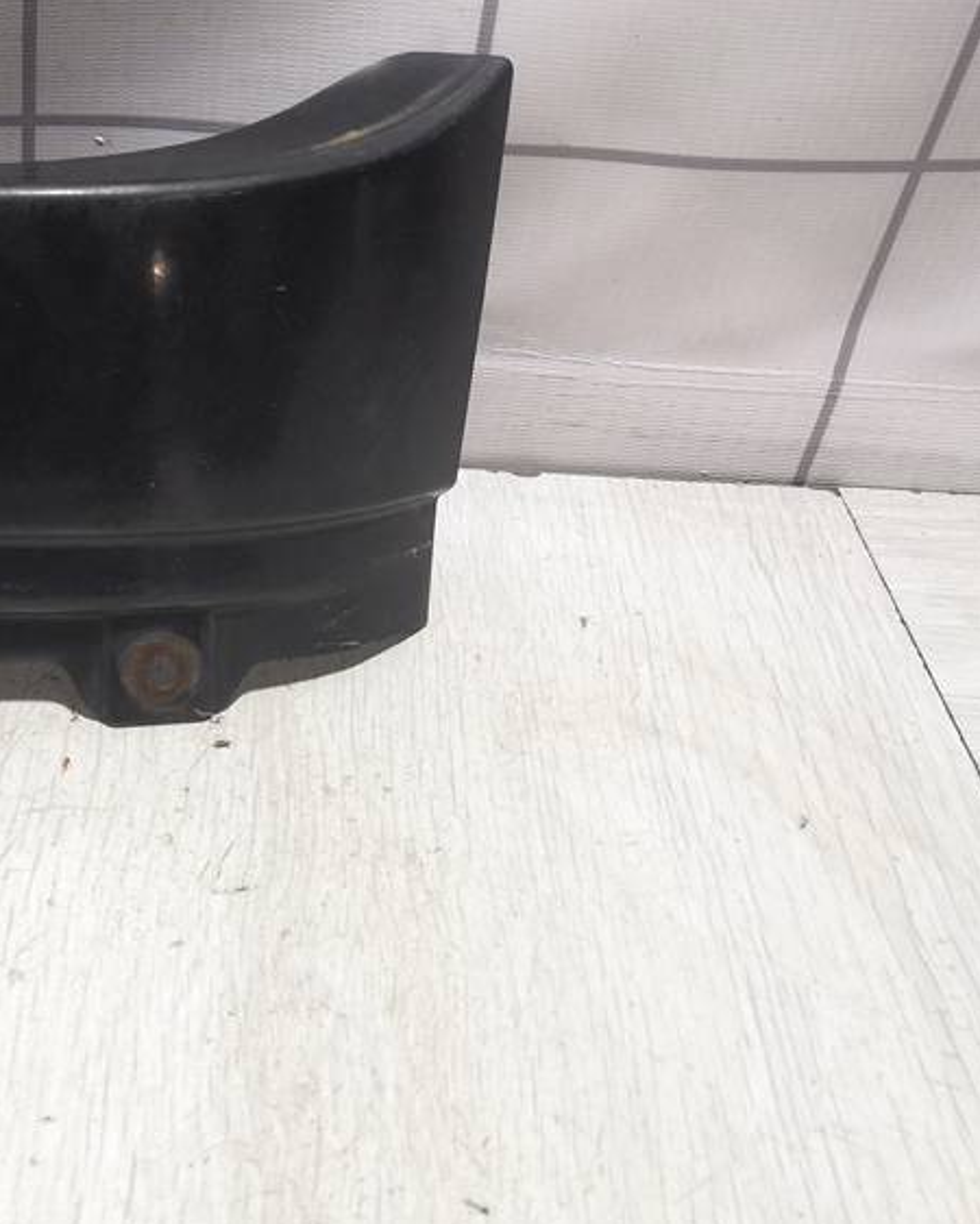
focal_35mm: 48
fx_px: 1739
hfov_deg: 29.5
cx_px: 15
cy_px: 505
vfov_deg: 38.6
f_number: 1.8
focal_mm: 3.95
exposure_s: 1/50
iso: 160
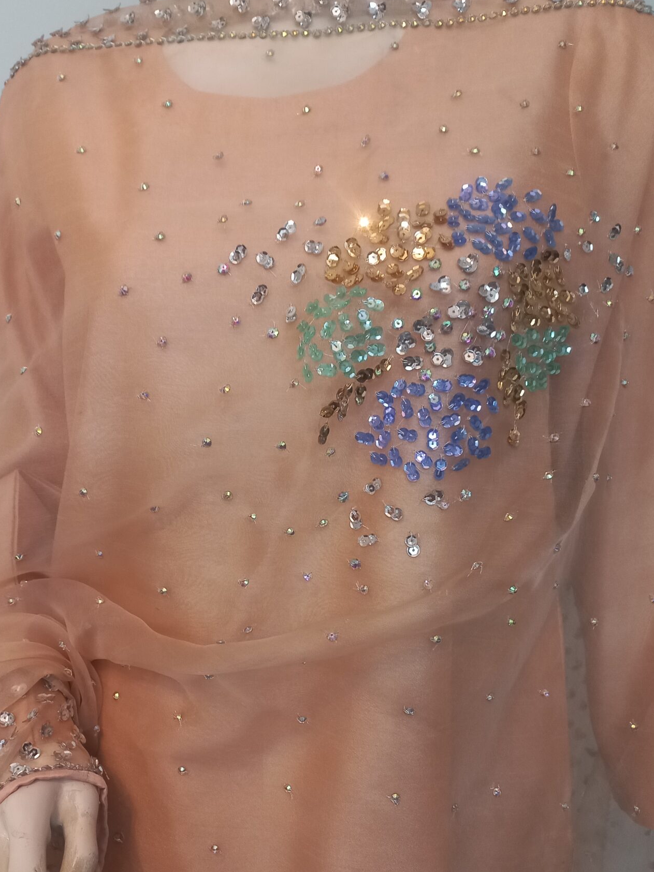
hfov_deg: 37.5
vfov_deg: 48.8
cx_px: 253
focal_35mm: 38
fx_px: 957
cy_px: 506
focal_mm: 4.6
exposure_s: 1/33.3
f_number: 1.8
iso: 250
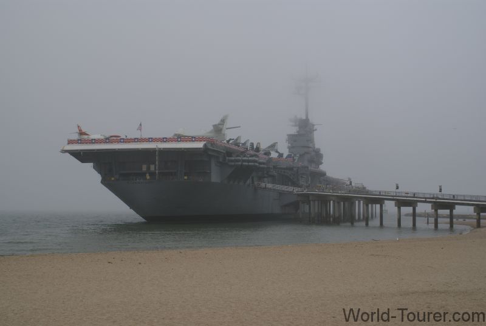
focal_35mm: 52
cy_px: 163
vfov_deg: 25.8
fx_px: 710
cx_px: 243
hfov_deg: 37.8
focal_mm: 35
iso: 100
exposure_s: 1/100
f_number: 7.1
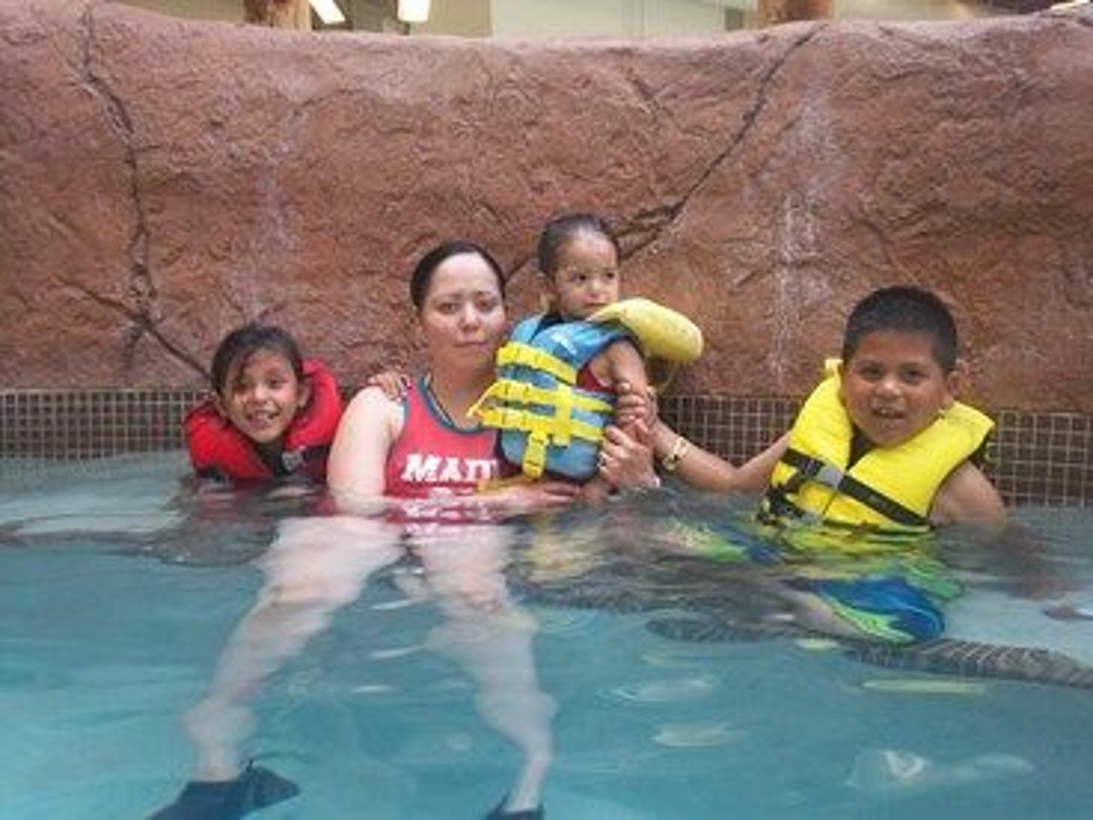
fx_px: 1200
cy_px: 410
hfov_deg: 49.0
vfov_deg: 37.7
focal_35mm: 38
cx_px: 546
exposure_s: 1/40
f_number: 4.5
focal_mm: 6.3
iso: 80
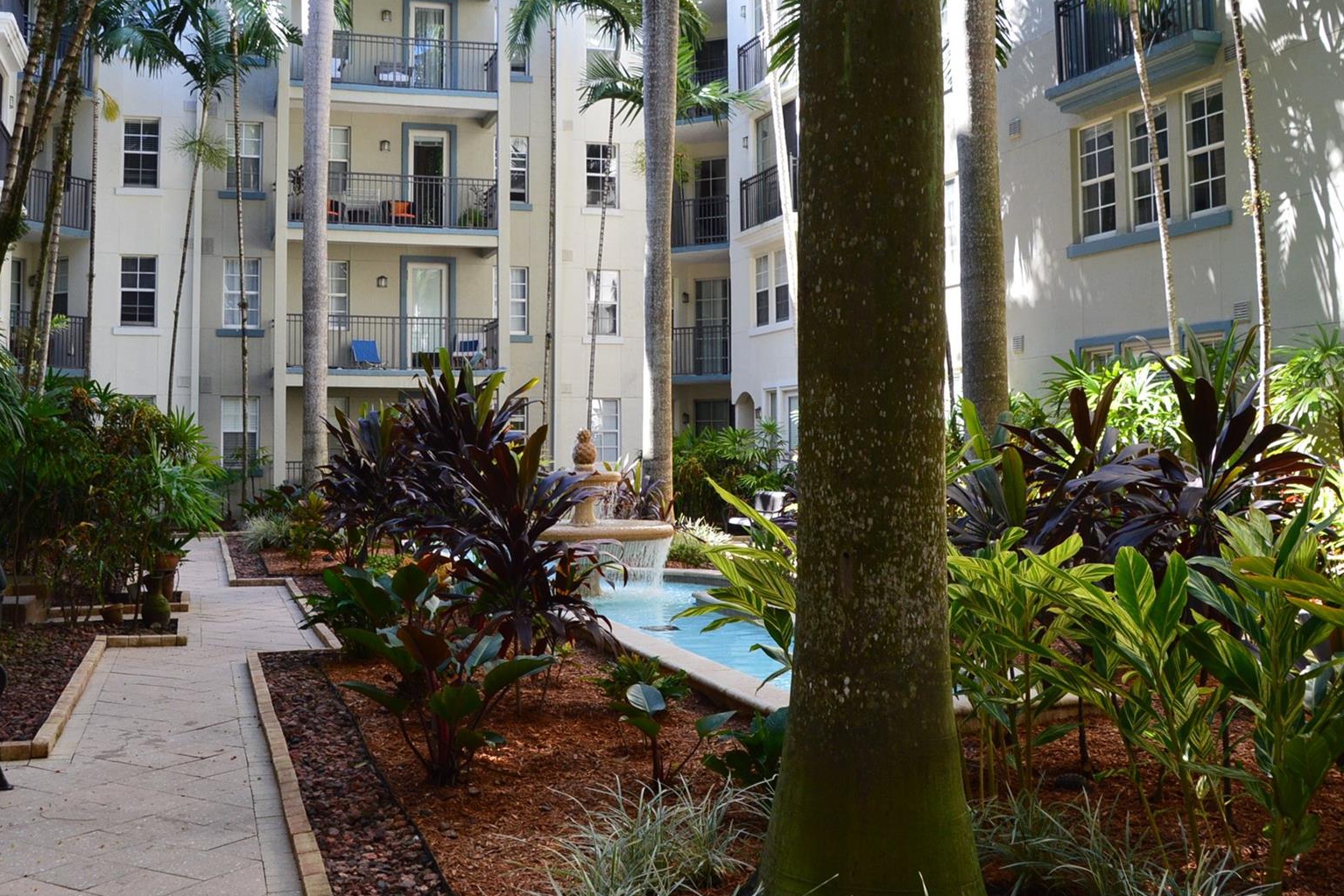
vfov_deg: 36.8
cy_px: 384
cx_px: 615
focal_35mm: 36
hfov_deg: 53.1
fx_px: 1344
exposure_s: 1/100
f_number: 9
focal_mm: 18
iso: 400
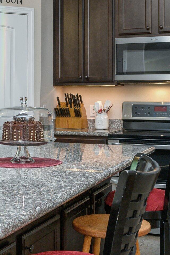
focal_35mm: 64
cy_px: 91
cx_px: 34
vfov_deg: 31.2
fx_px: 453
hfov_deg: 21.0
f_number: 8
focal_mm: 30
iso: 640
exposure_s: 1/30
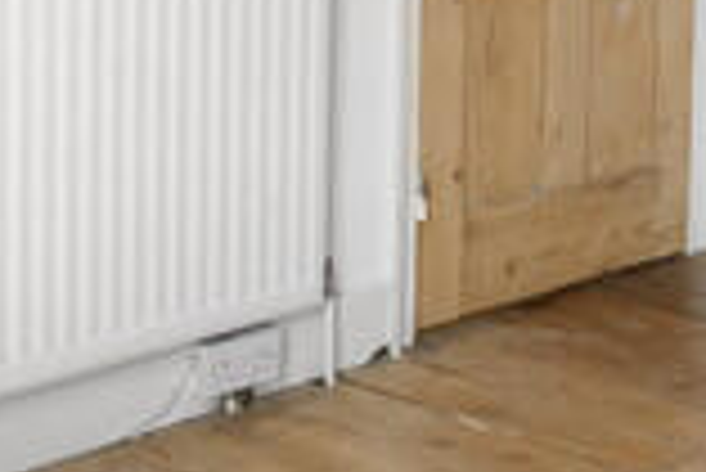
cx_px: 567
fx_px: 1924
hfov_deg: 20.6
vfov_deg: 12.9
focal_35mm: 98
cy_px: -330
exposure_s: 1/40
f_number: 6.3
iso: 500
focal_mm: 15
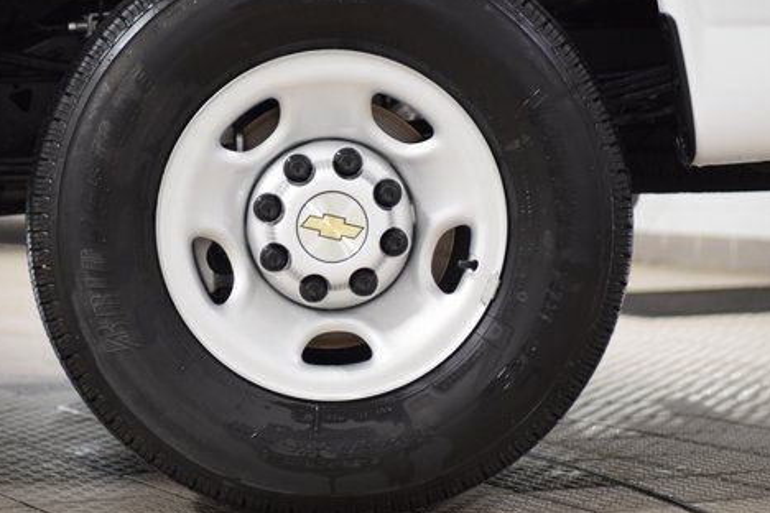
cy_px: 238
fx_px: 2545
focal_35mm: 119
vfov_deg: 11.5
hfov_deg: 17.2
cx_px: 331
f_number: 2.8
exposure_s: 1/100
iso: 1600
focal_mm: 58
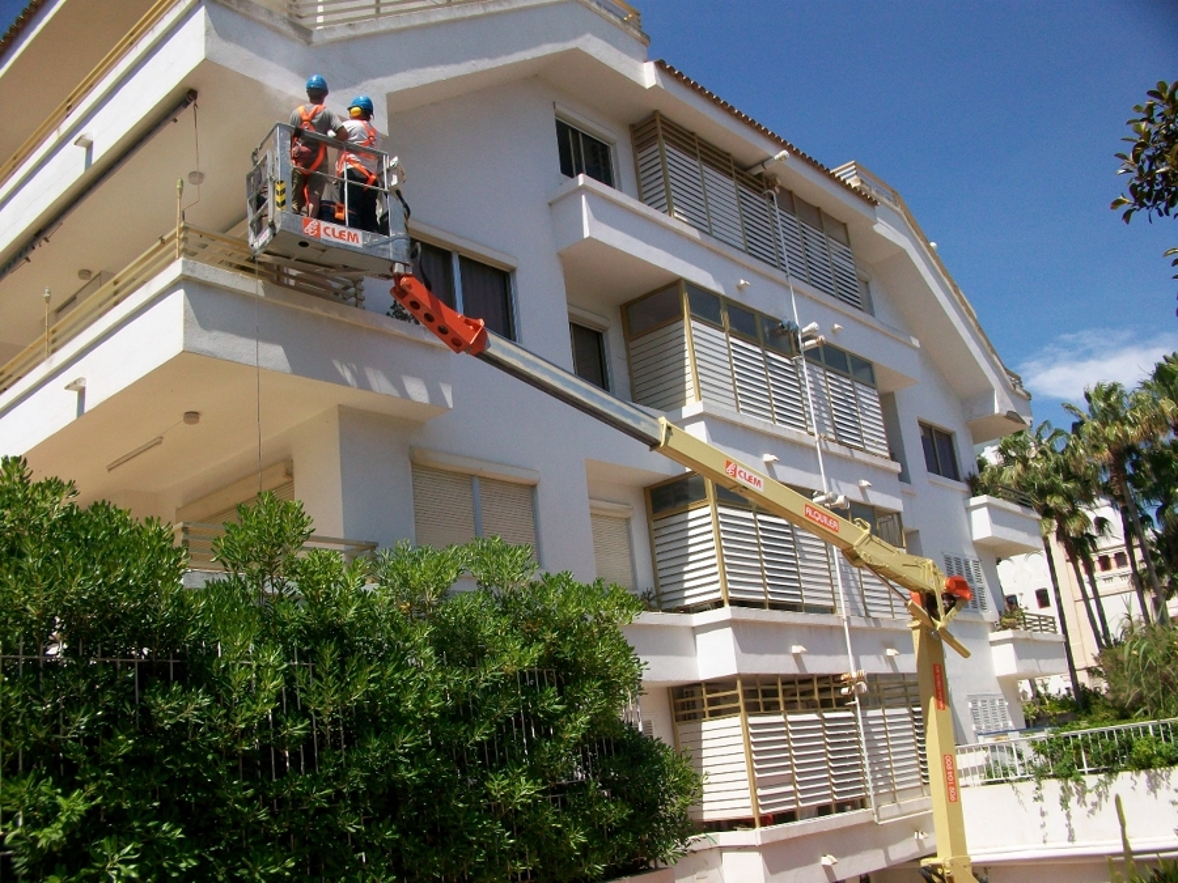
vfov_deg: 44.2
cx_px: 589
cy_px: 442
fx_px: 1089
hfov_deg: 56.8
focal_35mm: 32
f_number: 5.5
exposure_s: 1/400
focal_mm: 5.7
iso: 64
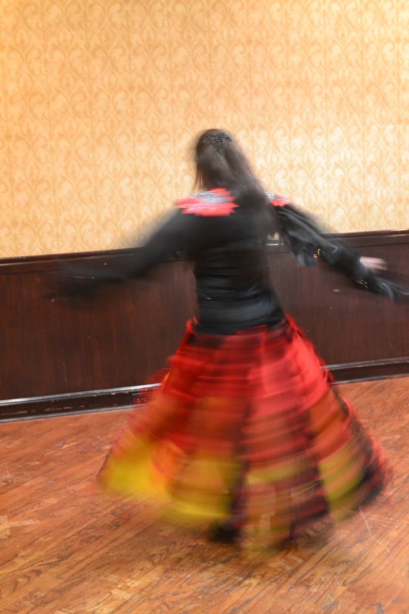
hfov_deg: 22.6
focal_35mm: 60
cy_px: 307
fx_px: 1022
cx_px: 204
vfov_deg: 33.4
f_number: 5.3
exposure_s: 1/8
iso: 3200
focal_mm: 40
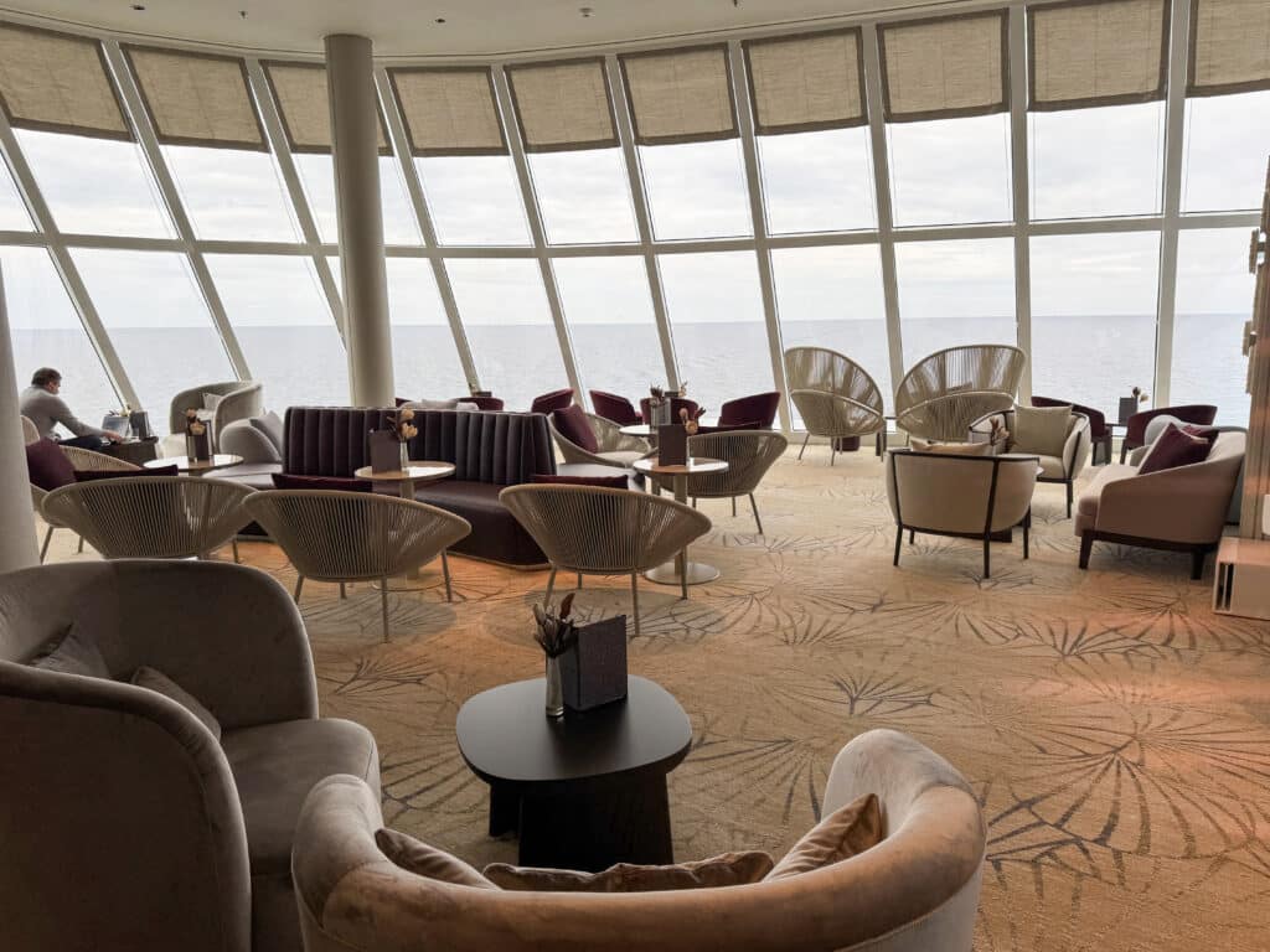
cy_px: 476
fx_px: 881
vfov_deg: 56.8
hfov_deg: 71.6
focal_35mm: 24
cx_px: 635
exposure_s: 1/1193
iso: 80
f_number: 1.78
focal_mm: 6.76
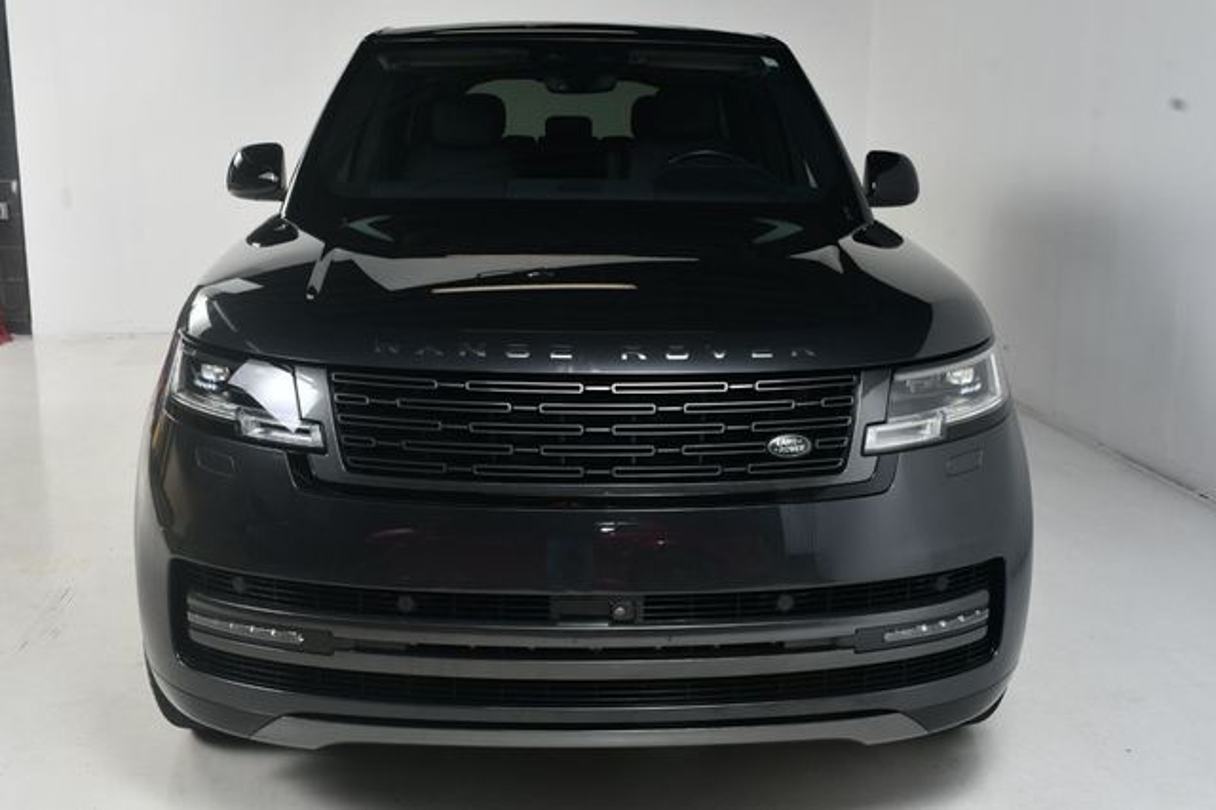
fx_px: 1317
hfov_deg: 49.6
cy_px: 405
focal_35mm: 39
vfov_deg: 34.2
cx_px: 608
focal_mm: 26
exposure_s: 1/160
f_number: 11
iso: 100
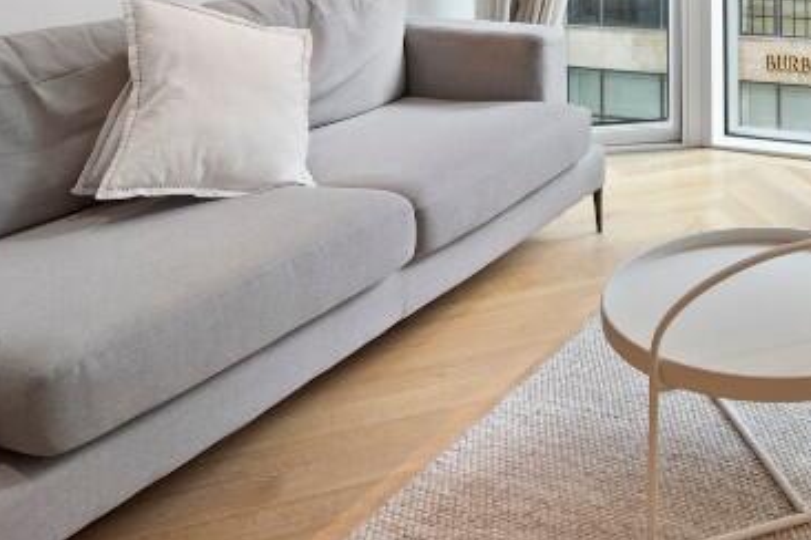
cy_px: -120
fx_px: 946
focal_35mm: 42
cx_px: 720
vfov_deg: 27.7
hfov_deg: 42.8
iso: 100
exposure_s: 1/6
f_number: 4
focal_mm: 10
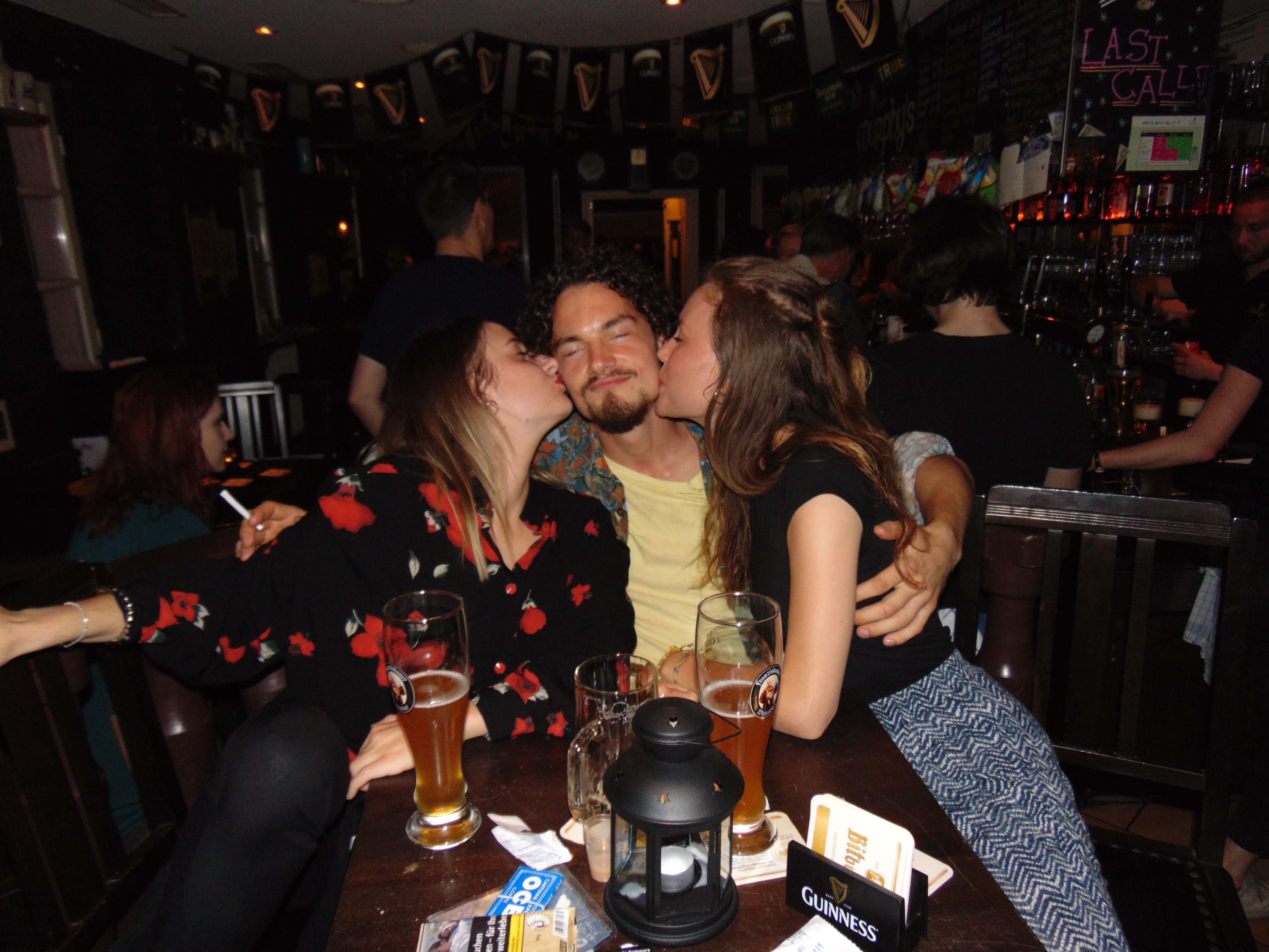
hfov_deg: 69.4
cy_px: 476
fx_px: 916
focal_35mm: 25
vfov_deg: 54.9
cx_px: 634
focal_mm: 4.5
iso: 200
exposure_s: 1/30
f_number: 3
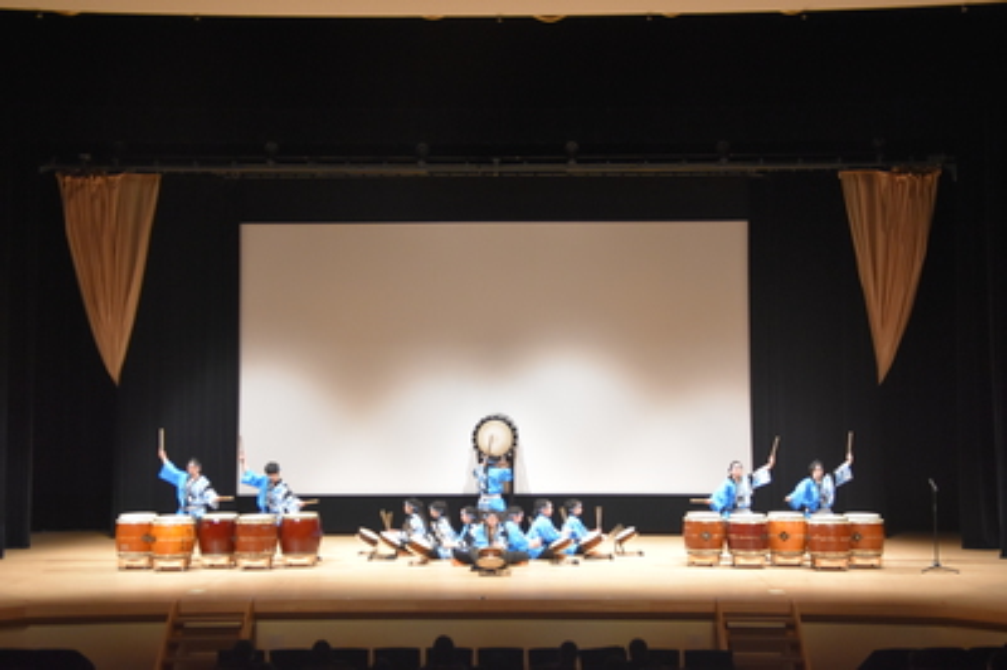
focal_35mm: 48
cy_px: 335
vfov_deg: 28.0
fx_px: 1342
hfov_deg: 41.1
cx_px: 504
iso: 1600
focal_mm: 32
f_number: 3.5
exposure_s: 1/60
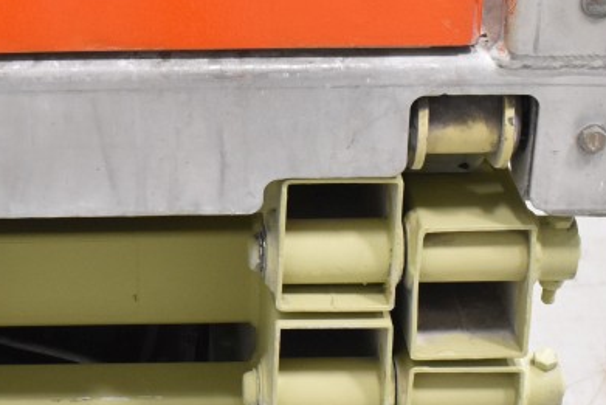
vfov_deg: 10.2
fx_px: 2249
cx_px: 45
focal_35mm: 134
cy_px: 408
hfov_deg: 15.2
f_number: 5
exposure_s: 1/30
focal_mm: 29
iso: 1600
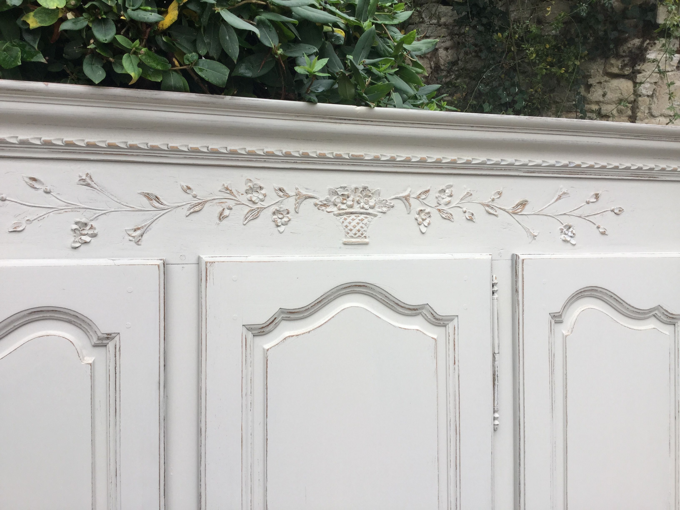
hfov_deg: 58.4
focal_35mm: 31
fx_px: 609
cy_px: 255
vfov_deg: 45.4
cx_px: 340
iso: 32
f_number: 2.4
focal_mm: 3.3
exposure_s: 1/100
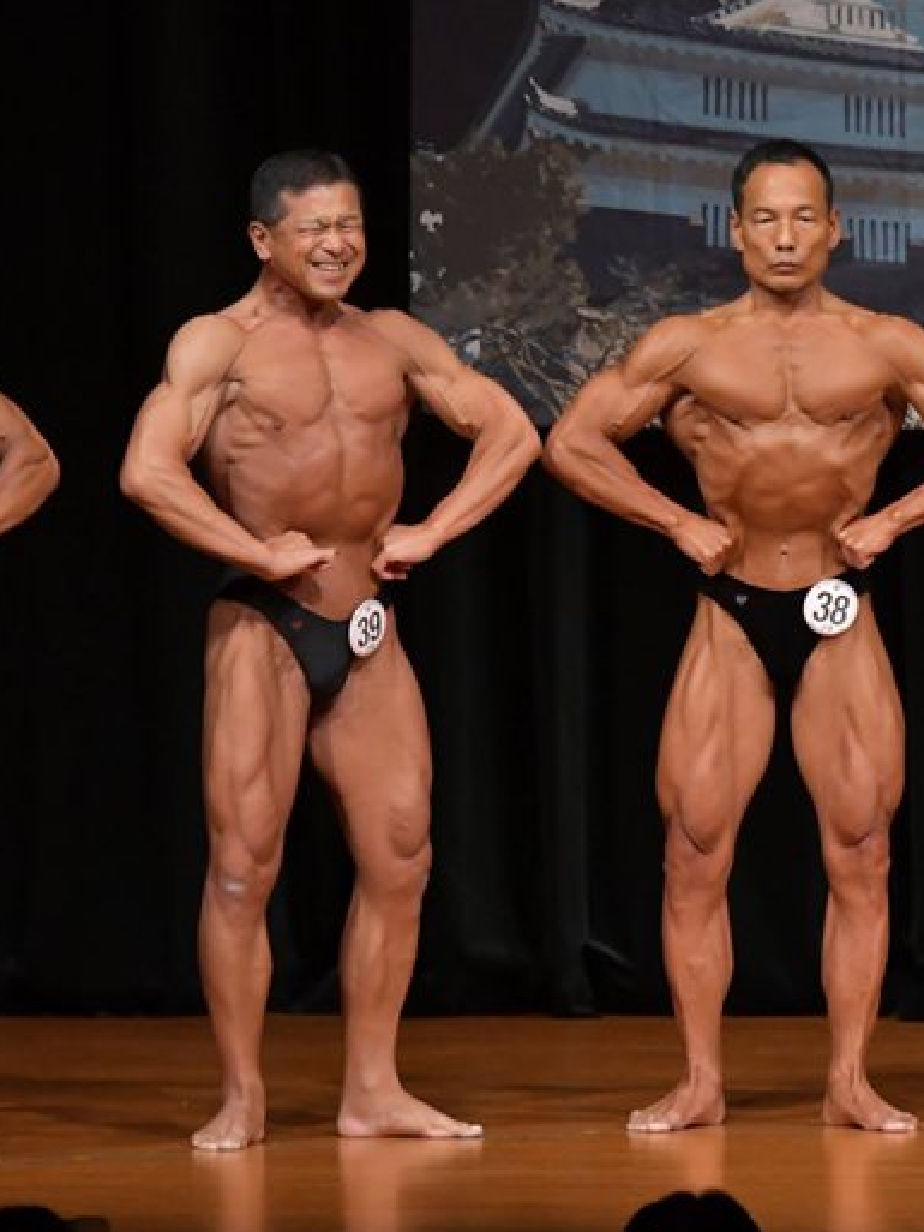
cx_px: 685
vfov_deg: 4.8
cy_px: 617
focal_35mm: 414
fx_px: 14728
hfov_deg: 3.6
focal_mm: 190
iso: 5000
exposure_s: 1/400
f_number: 5.6
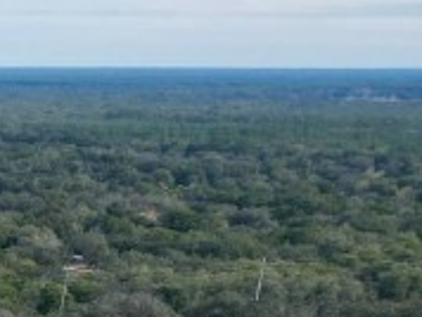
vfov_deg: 9.9
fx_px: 1685
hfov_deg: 10.9
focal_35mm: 138
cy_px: 672
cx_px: -735
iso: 150
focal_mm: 6.72
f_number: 1.7
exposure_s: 1/2500
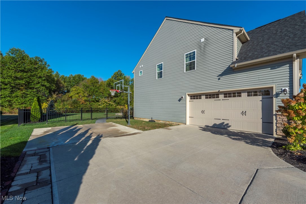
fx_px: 119
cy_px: 102
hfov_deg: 104.2
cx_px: 153
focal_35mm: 14
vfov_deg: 81.2
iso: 200
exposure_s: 1/500
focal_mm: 14
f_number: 9
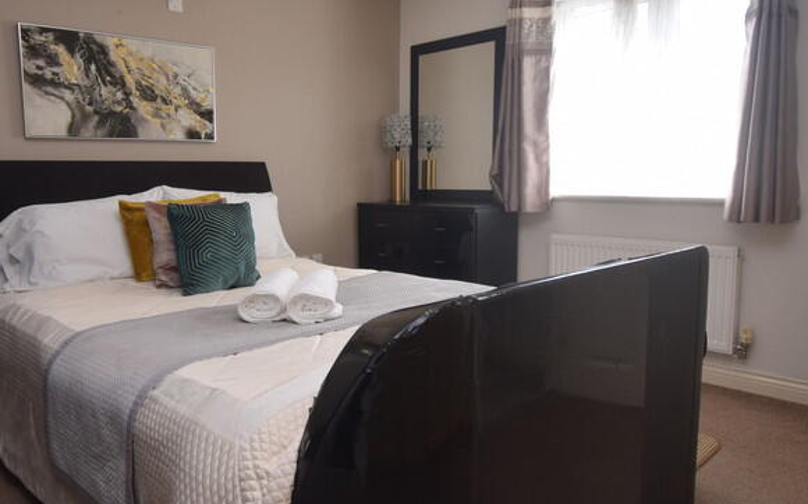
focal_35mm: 27
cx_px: 290
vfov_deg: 46.0
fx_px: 594
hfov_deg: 67.1
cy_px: 250
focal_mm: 10
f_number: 4.5
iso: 400
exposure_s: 1/80
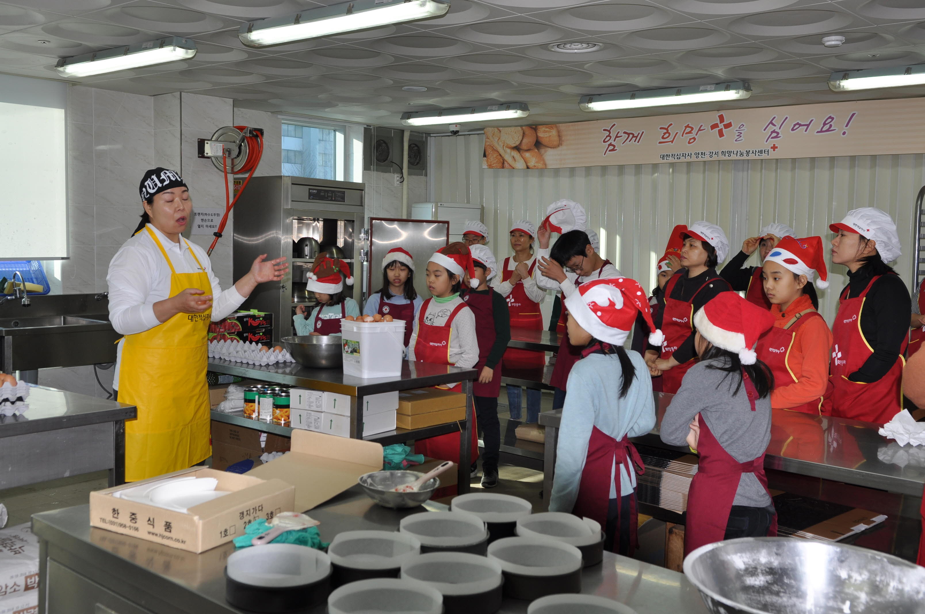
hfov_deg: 53.2
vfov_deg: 36.8
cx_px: 462
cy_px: 307
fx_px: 924
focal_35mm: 36
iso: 200
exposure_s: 1/125
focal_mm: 24
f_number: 5.6
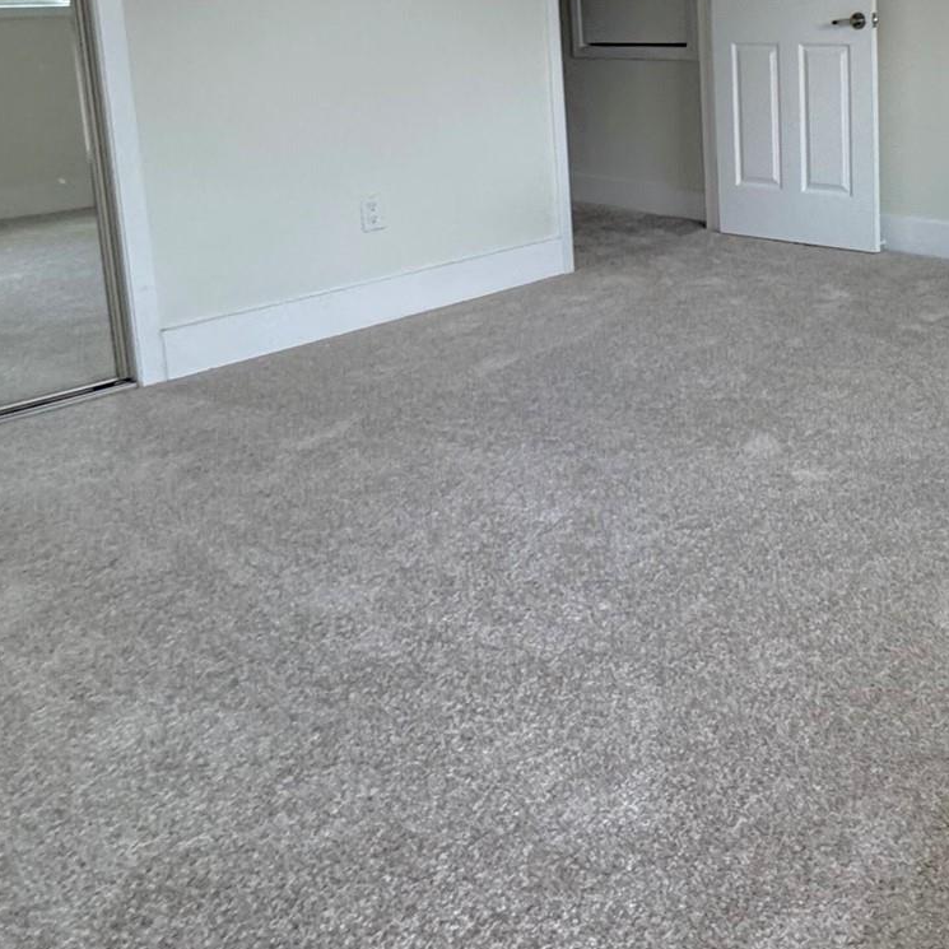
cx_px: 870
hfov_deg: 43.8
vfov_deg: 45.1
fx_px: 1055
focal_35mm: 34
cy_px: 143
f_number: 2.2
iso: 320
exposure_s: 1/60
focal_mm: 2.22
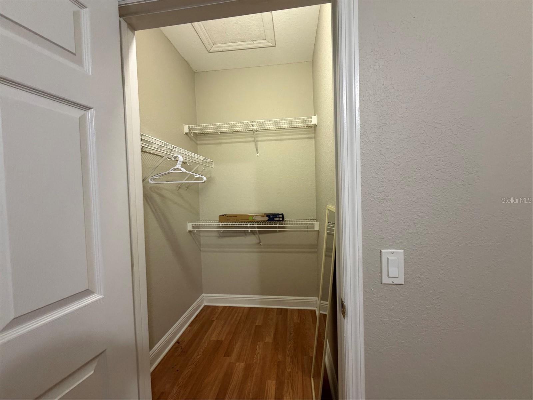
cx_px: 266
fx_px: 216
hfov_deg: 102.1
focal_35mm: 14
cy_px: 200
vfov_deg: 85.7
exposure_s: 1/60
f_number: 2.2
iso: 400
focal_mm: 2.22
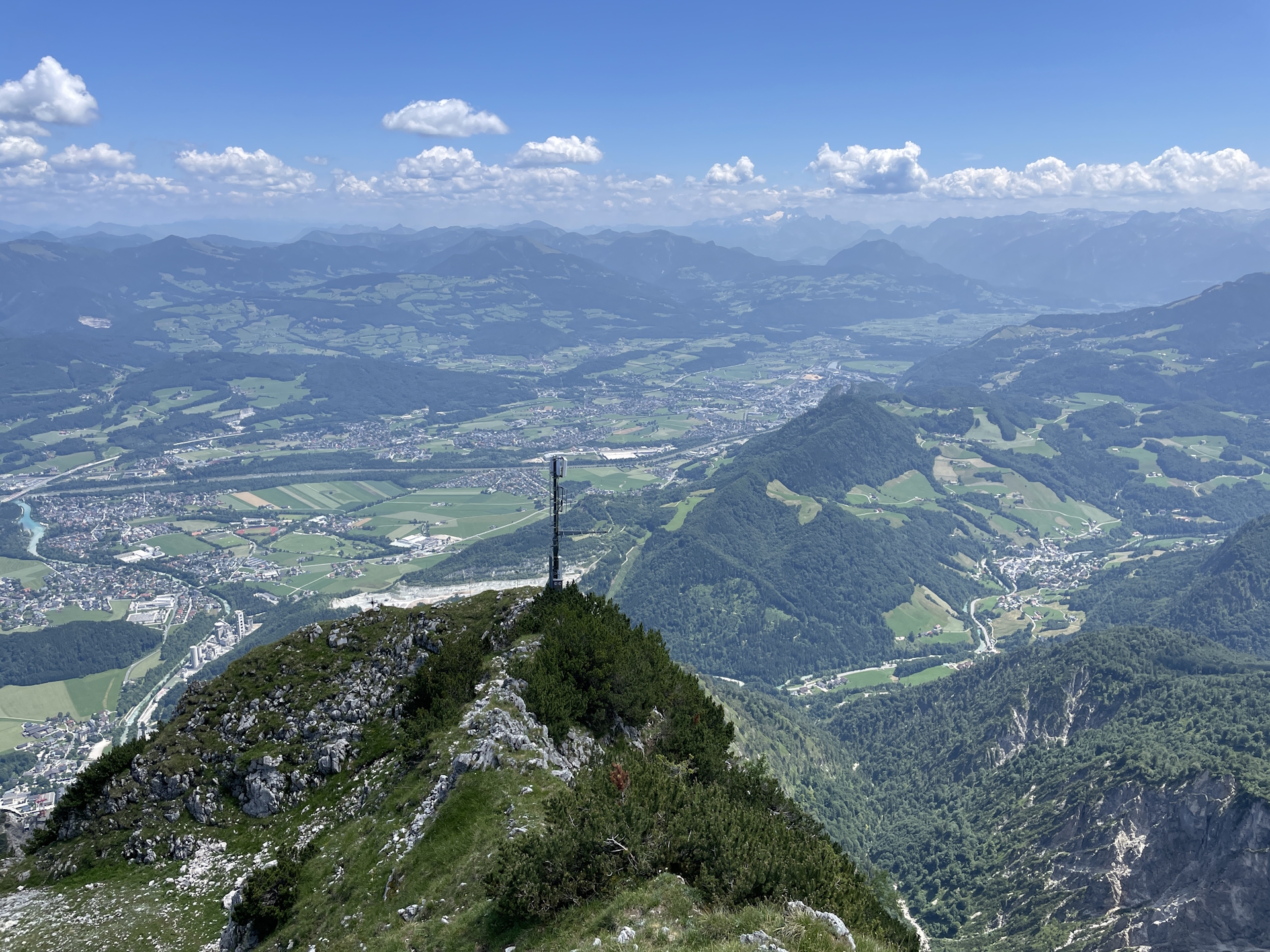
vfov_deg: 53.1
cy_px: 476
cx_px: 635
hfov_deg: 67.3
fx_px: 954
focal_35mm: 26
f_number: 1.6
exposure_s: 1/3401
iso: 32
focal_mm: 4.2
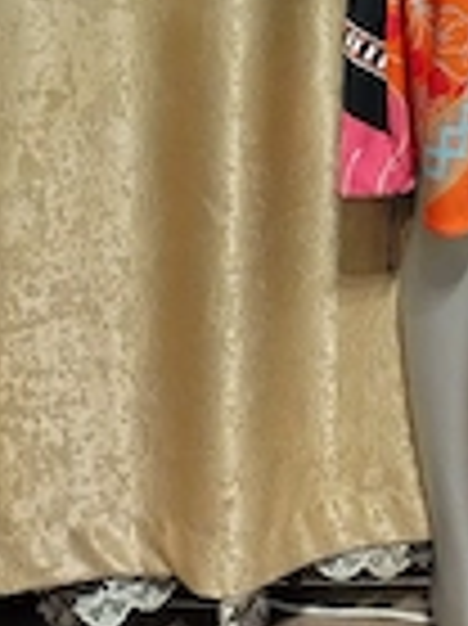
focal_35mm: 72
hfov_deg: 19.3
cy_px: -167
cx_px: 549
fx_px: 1300
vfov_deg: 24.1
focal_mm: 4.71
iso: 4223
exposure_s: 1/33.4
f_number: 1.7
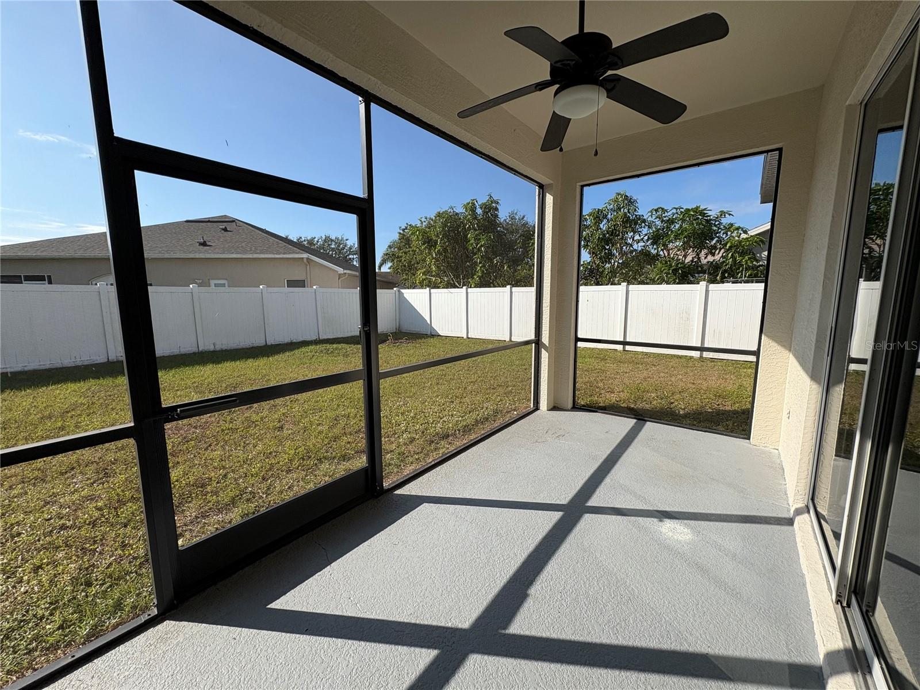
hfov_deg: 102.1
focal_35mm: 14
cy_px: 345
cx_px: 460
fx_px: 372
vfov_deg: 85.7
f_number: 2.2
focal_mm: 2.22
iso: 40
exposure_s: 1/1506
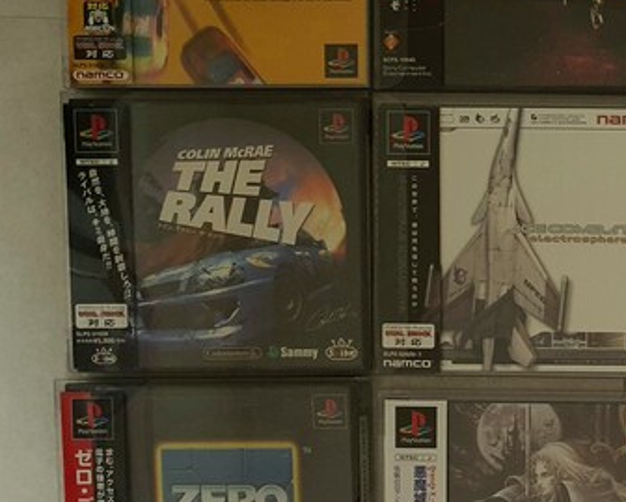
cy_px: 402
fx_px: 1260
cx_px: 829
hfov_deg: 24.2
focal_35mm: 68
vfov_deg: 22.2
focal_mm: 4.3
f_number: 2.4
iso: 320
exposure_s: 1/40
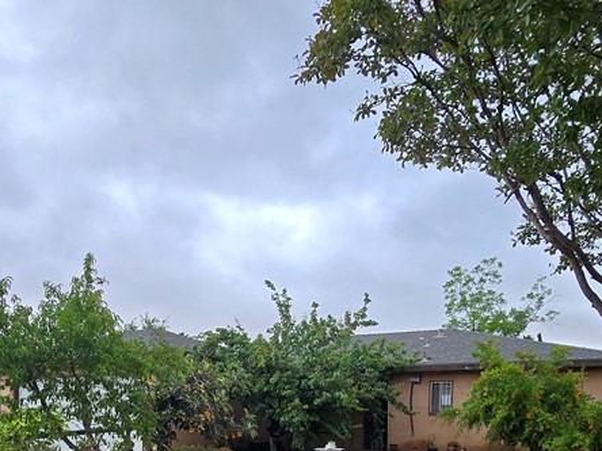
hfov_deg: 59.5
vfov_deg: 41.7
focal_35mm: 30
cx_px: 241
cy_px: 433
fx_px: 522
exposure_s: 1/230
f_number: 2.2
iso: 50
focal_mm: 2.2
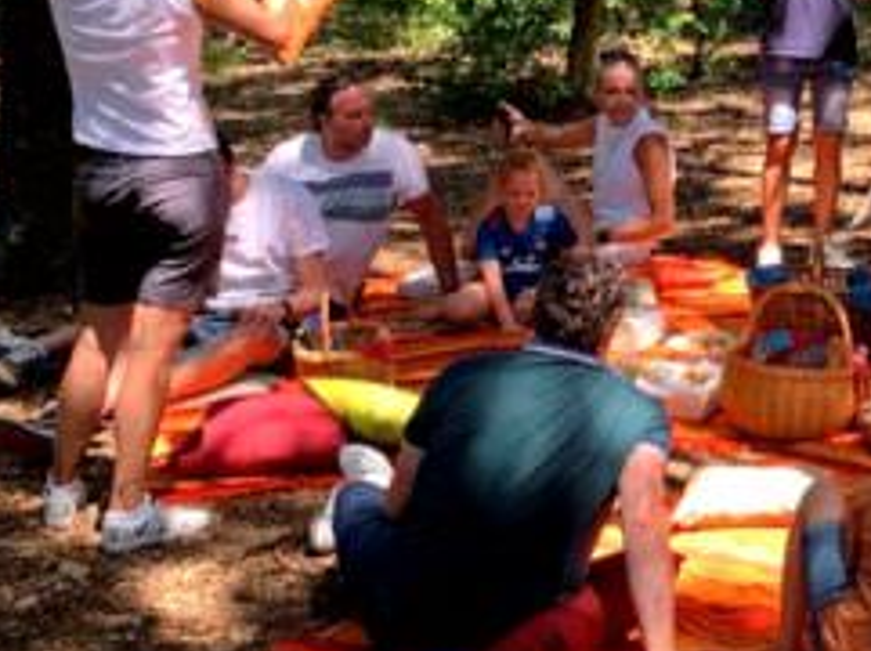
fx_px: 2085
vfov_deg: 17.6
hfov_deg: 22.4
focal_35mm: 83
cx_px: 940
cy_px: 119
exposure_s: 1/121
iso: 25
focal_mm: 4.25
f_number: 1.8
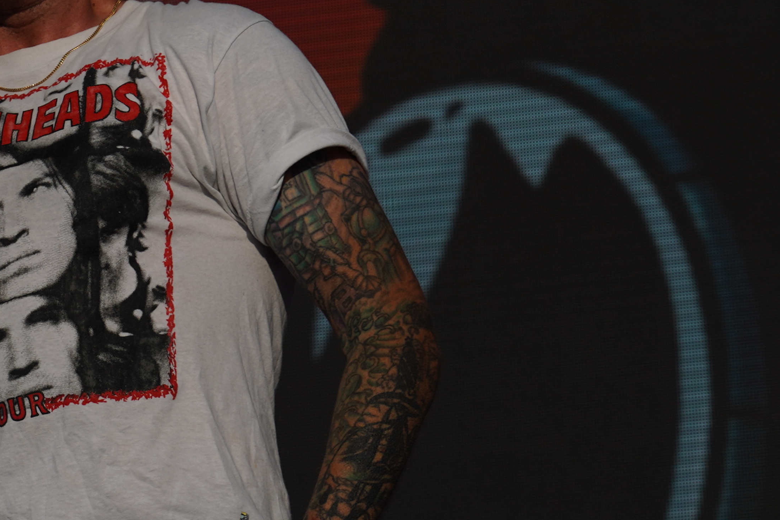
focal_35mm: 285
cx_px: 125
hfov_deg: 7.2
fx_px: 6175
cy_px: 0
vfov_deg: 4.8
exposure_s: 1/1600
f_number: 8
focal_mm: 104
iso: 100
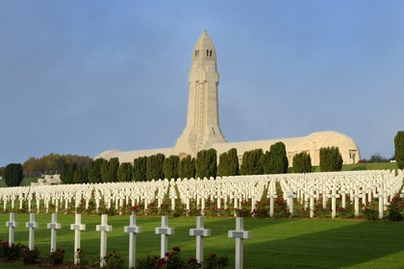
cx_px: 202
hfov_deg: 23.6
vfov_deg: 15.9
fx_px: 965
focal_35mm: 86
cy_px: 134
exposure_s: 1/250
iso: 200
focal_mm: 86
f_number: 9
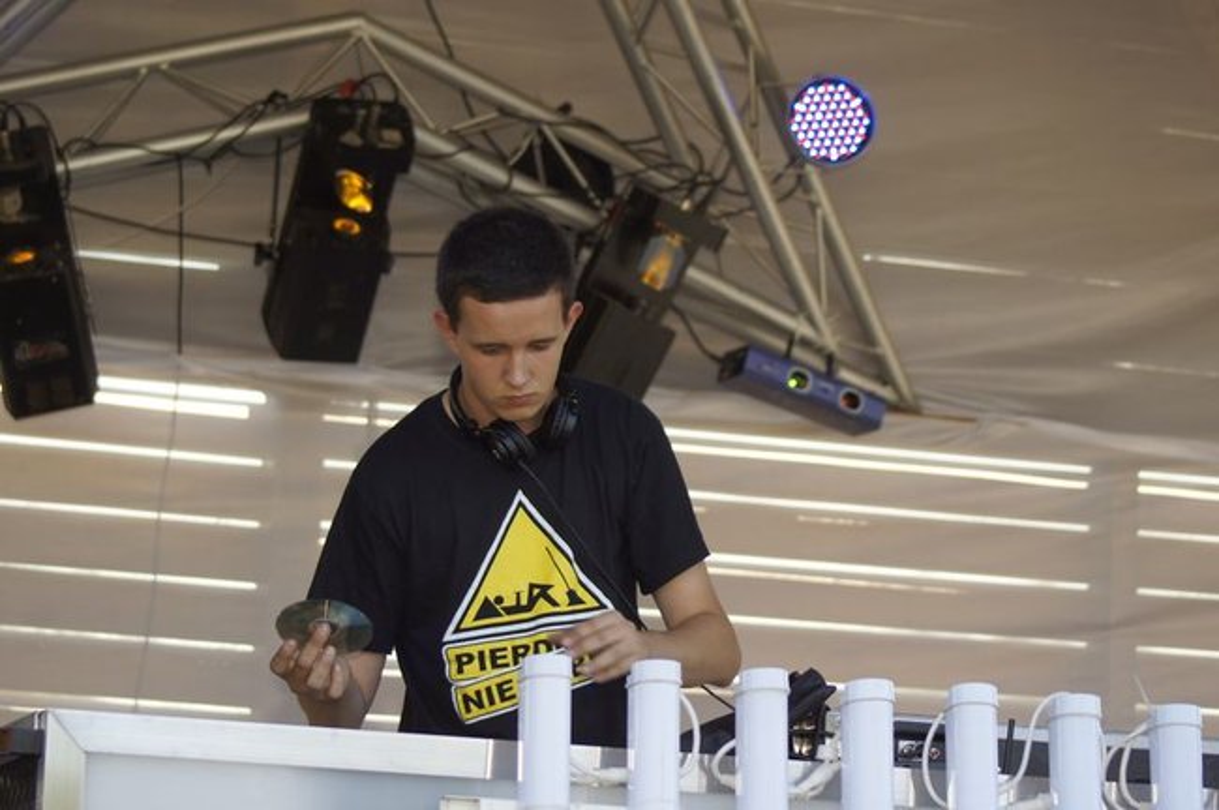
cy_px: 405
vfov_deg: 12.2
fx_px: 3805
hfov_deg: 18.2
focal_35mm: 112
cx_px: 610
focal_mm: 75
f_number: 5
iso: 100
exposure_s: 1/125
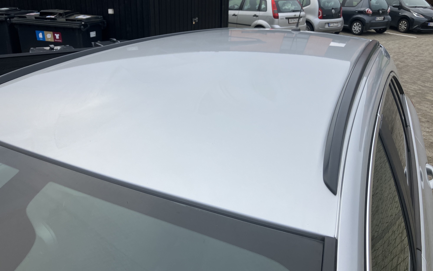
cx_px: 219
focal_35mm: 30
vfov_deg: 41.8
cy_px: 123
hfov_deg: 62.9
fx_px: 354
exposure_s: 1/376
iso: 32
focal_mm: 3.99
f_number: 1.8
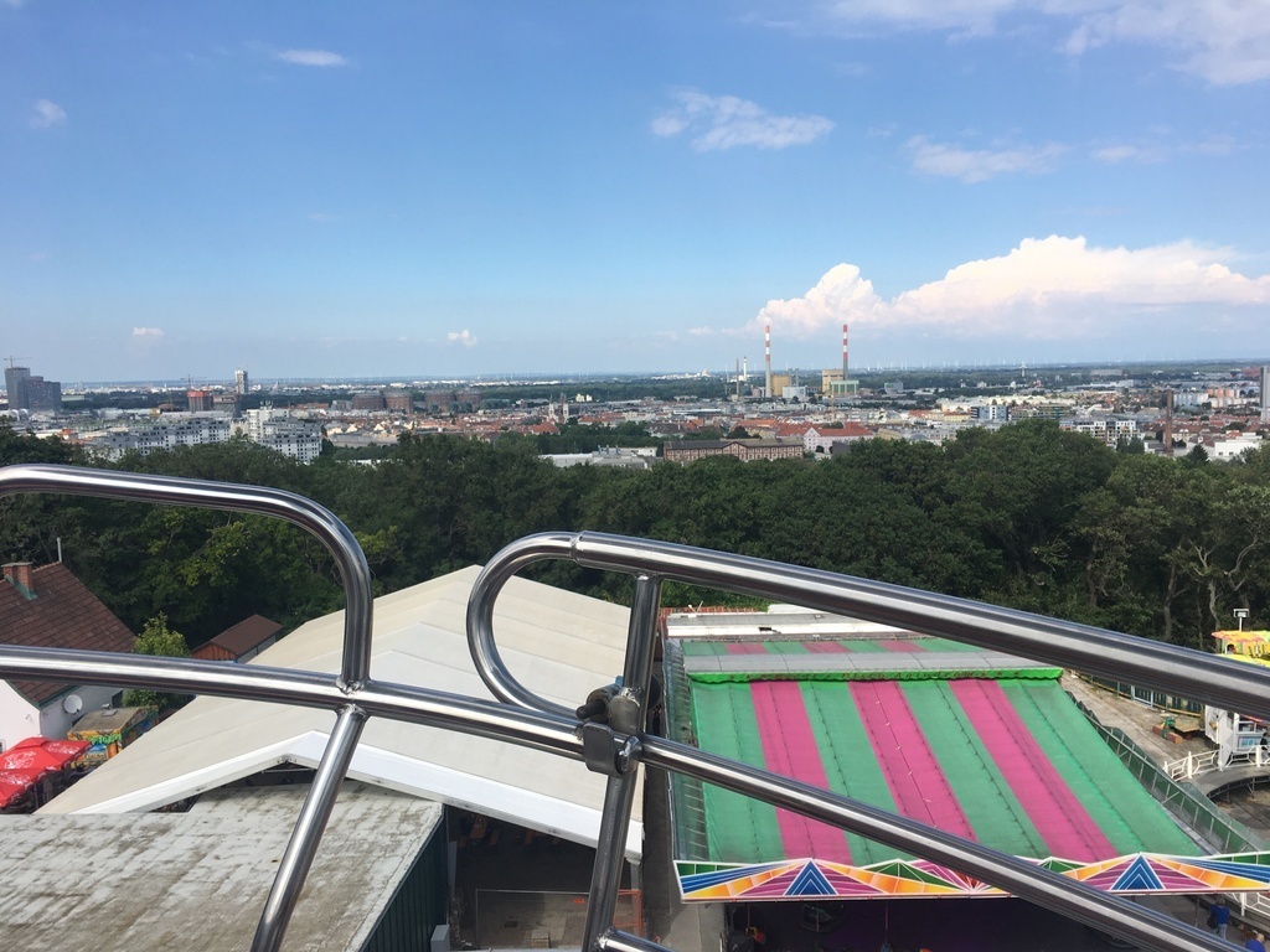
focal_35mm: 29
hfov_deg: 61.7
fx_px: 1064
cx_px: 635
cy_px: 476
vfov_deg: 48.2
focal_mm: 4.15
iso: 25
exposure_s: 1/1637
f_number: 2.2
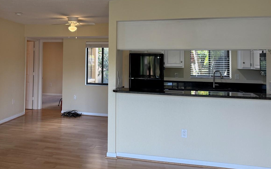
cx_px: 86
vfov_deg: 35.8
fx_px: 259
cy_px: 51
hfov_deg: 54.0
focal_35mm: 35
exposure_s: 1/214
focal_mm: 6.76
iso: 160
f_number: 1.78
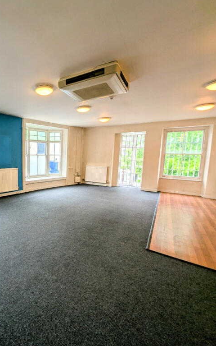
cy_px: 173
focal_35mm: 17
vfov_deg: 94.3
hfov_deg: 61.3
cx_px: 37
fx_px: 160
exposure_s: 1/50
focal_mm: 2.23
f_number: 1.95
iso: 62
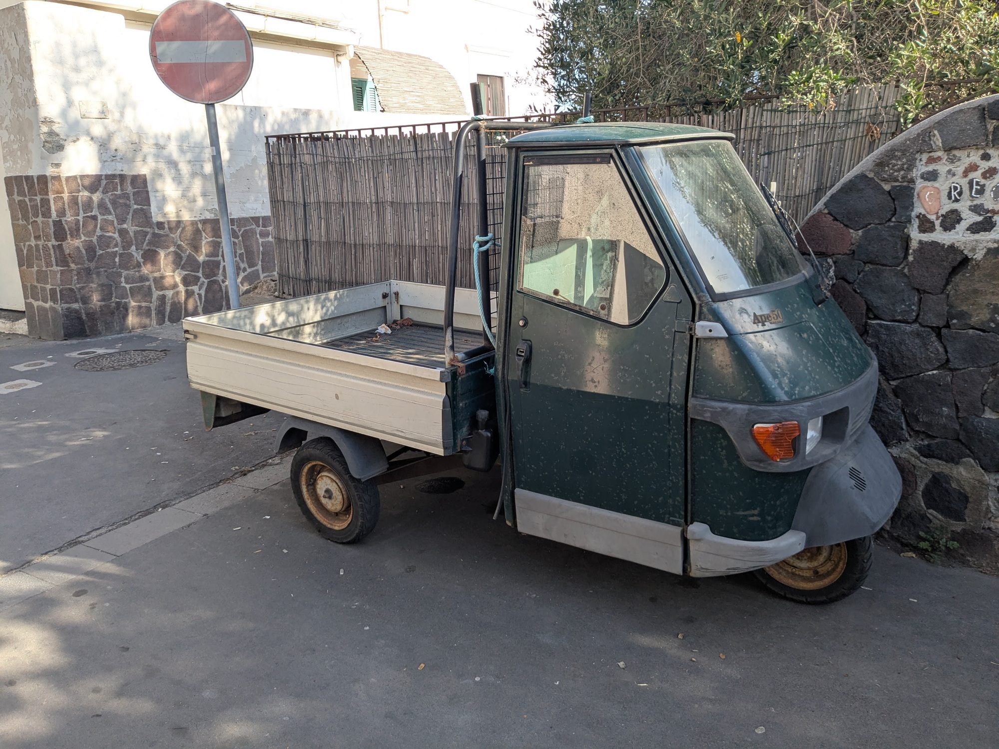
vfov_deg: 51.4
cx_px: 500
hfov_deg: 65.3
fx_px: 779
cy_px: 374
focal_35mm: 27
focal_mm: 4.38
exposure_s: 1/731
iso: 39
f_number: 1.73
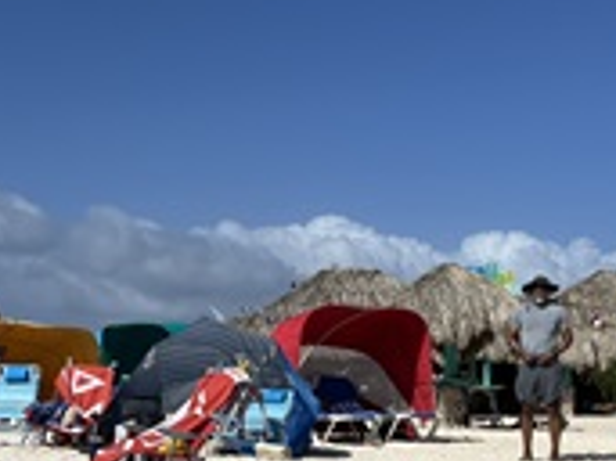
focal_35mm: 64
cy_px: 337
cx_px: 213
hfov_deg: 30.1
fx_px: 1138
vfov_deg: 22.7
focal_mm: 5.1
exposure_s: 1/9901
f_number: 1.6
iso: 50
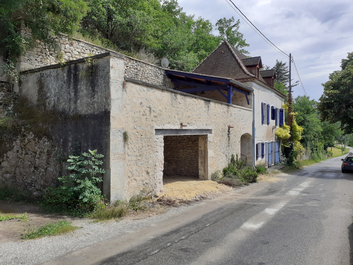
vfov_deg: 51.4
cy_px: 132
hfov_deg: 65.3
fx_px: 275
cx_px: 176
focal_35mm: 27
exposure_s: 1/1855
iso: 40
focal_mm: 3.6
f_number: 1.9
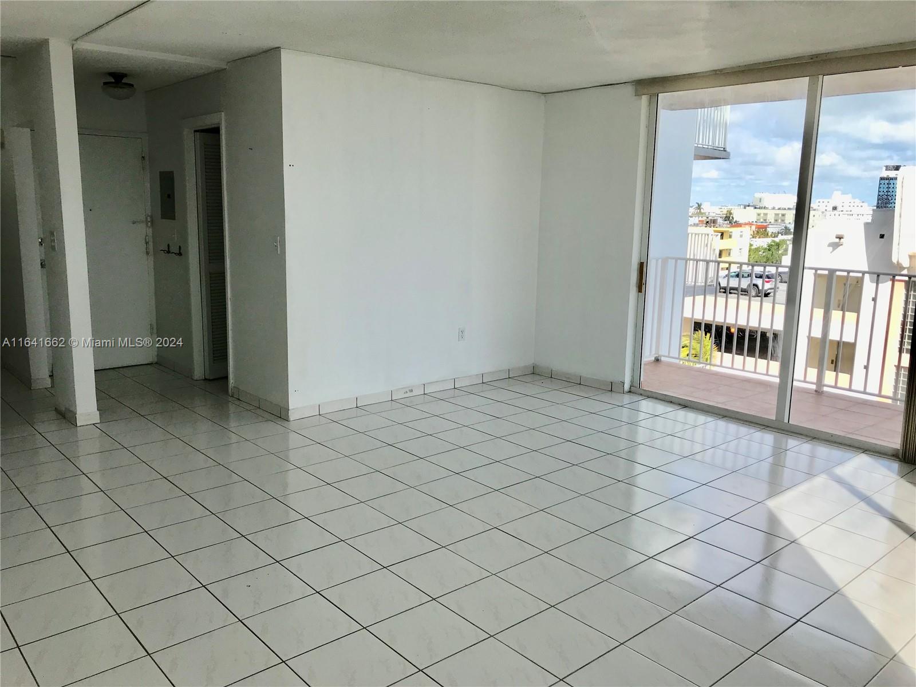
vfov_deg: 49.7
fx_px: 741
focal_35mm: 28
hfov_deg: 63.4
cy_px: 344
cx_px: 458
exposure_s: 1/1030
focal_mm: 3.99
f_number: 1.8
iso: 20
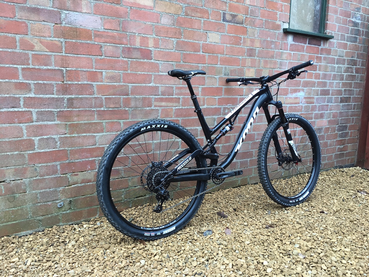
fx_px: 309
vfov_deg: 48.2
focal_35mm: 29
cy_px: 138
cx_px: 184
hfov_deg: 61.7
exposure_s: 1/100
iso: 32
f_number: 2.2
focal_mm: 4.15
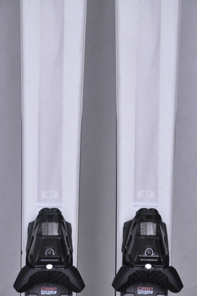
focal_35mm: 158
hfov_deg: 8.7
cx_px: 98
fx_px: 1296
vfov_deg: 13.1
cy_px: 148
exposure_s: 1/125
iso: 3200
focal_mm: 105
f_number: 9.5
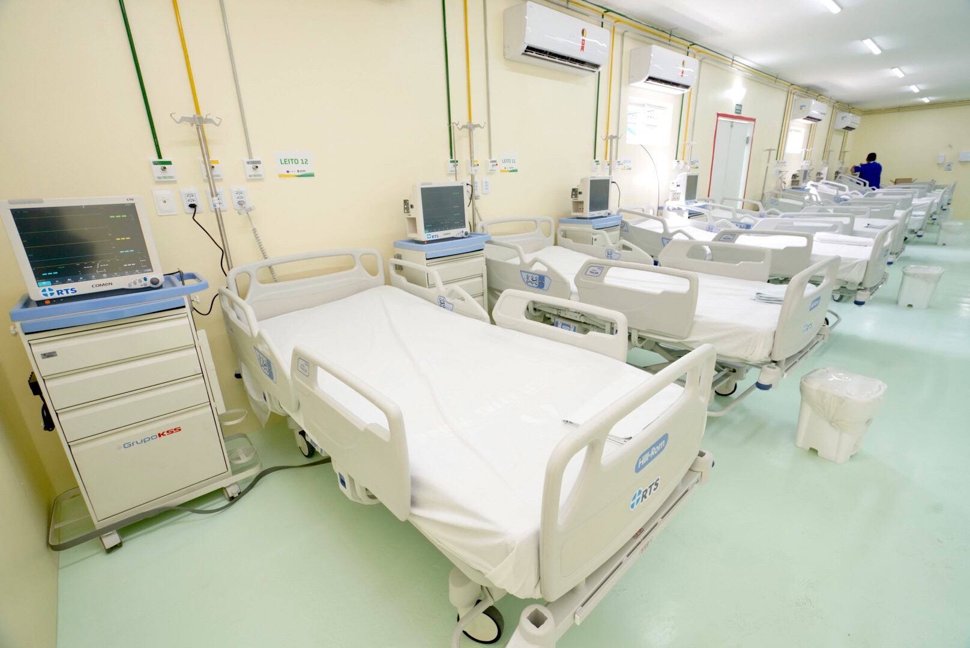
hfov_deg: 96.7
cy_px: 324
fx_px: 431
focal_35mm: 16
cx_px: 485
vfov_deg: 73.8
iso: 3200
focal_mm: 16
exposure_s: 1/125
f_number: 7.1
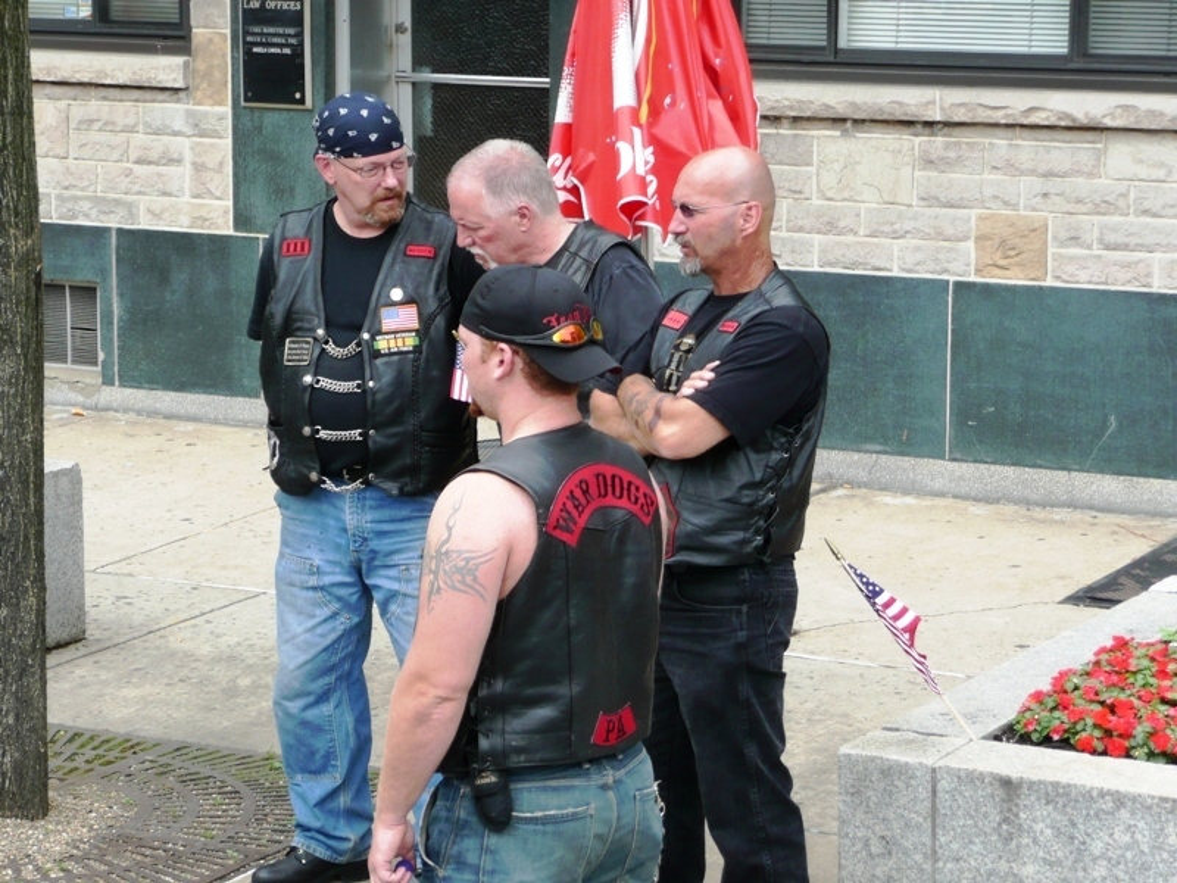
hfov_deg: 16.6
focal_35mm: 119
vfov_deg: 12.5
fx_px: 4046
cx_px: 588
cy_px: 442
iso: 100
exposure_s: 1/125
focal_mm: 19.5
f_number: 4.7
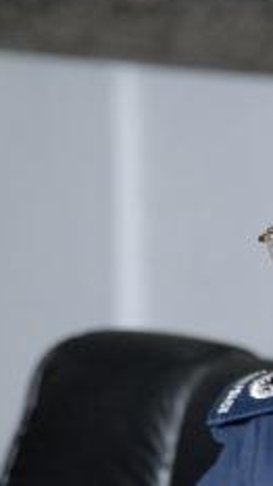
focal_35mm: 288
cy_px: 232
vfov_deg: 7.5
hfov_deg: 4.2
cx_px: 394
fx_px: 3708
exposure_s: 1/60
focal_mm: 95
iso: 640
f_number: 6.3
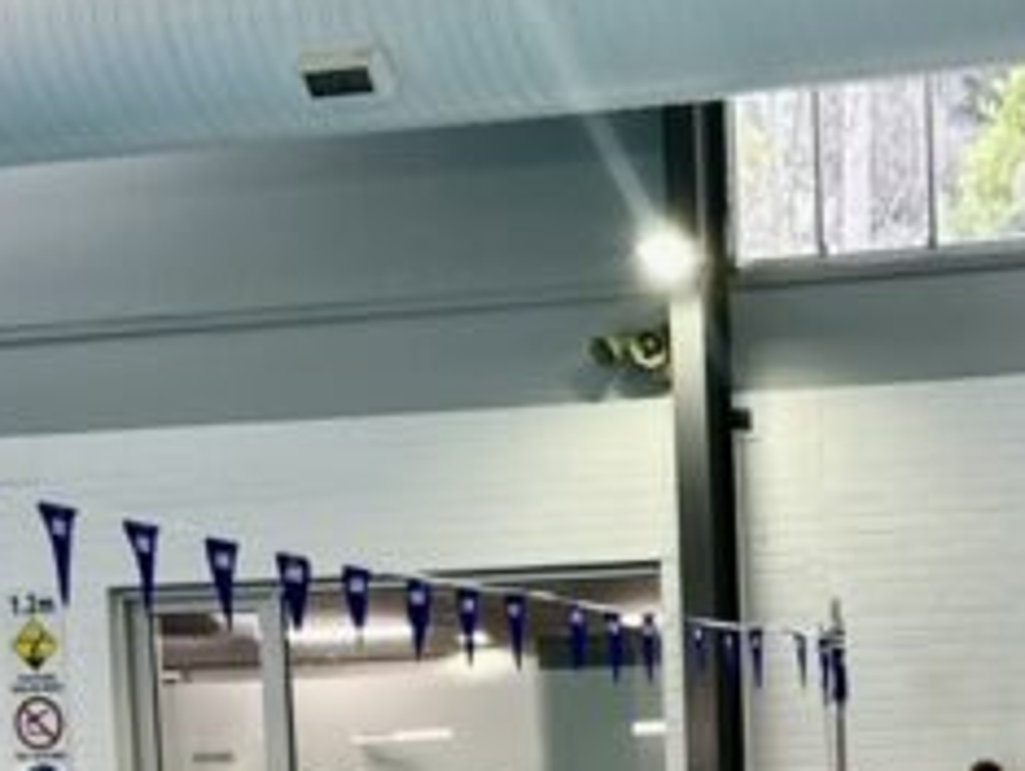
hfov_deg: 18.3
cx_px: 999
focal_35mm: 105
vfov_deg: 13.3
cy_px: 1143
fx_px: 3112
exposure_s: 1/100
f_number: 1.78
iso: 160
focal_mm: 6.86
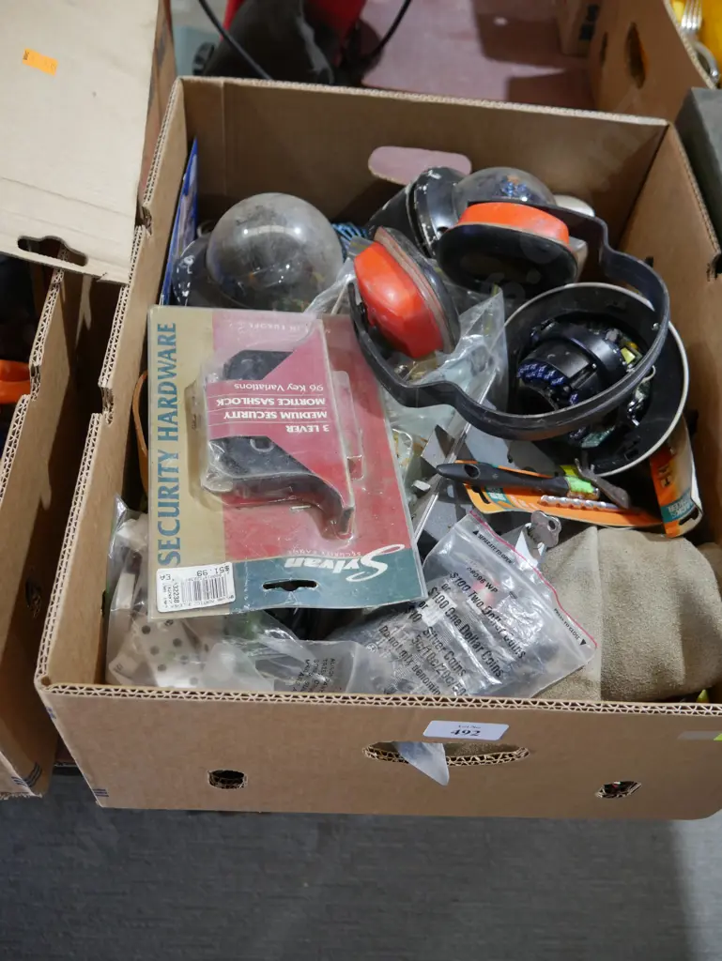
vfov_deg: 59.9
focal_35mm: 30
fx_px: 834
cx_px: 361
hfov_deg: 46.8
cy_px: 480
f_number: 3.6
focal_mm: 15
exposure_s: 1/60
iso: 400
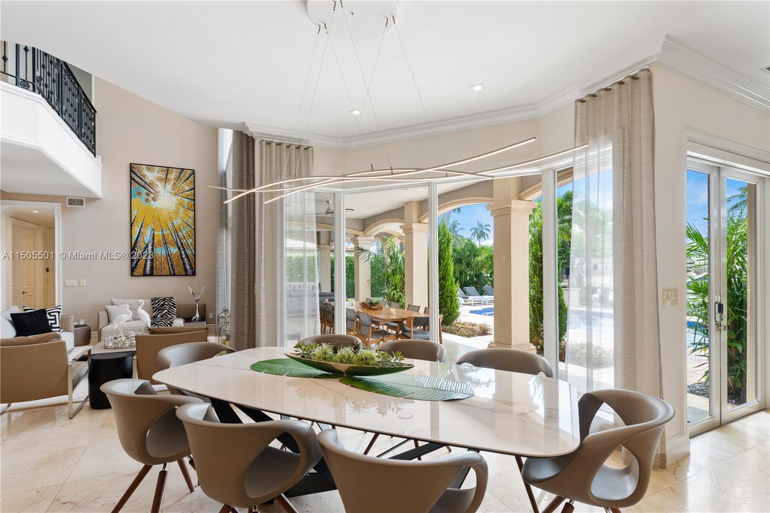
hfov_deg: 93.3
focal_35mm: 17
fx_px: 364
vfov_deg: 70.5
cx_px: 385
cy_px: 256
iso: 400
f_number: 7.1
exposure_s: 1/40
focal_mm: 17
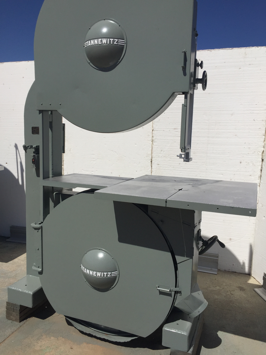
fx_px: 297
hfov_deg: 48.2
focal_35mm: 29
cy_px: 178
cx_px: 133
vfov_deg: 61.7
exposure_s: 1/7937
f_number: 2.2
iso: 32
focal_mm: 4.15
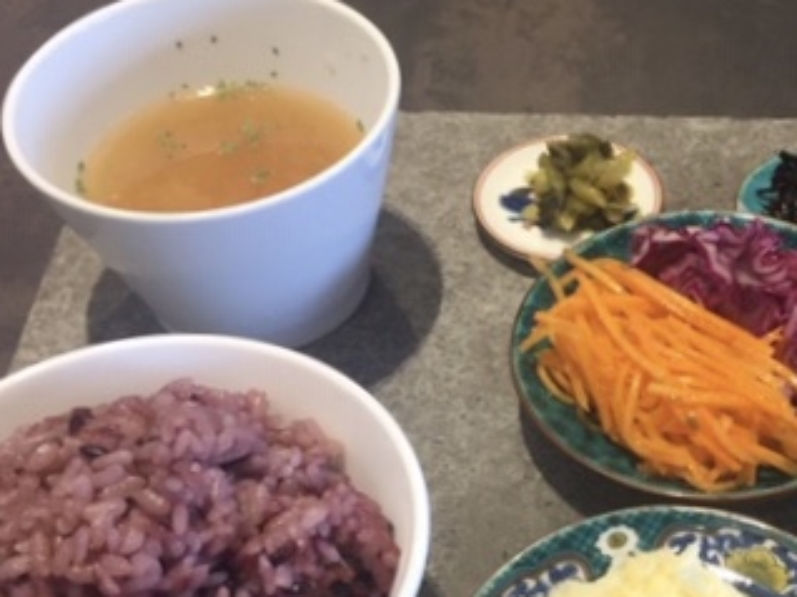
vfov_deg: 25.1
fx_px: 1288
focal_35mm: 56
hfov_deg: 33.0
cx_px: 687
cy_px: 559
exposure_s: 1/30
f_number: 2.2
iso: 64
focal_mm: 4.15
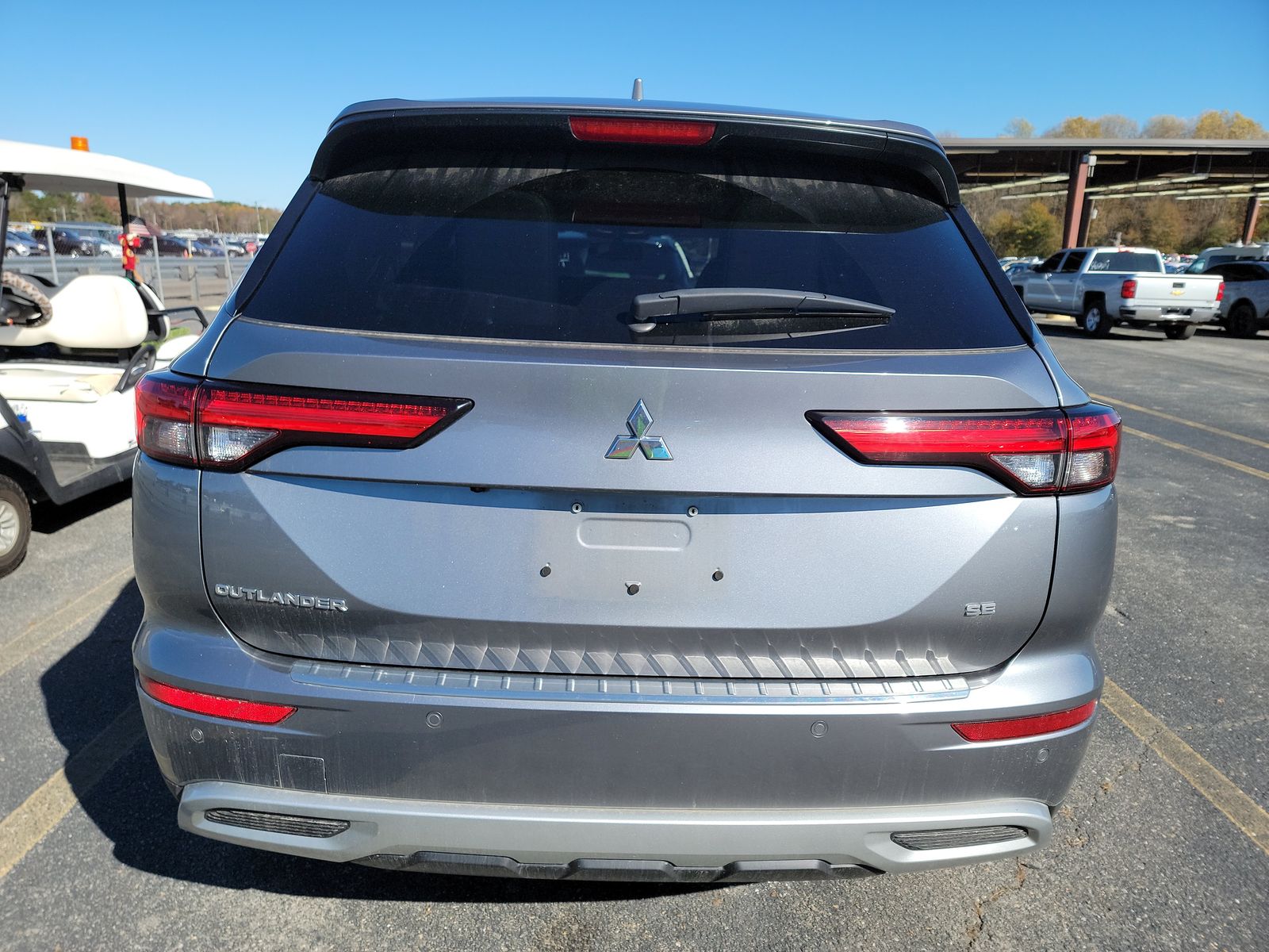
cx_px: 634
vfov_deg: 56.8
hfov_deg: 71.6
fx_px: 880
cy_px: 476
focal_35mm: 24
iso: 50
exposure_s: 1/754
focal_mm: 6.7
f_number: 1.8
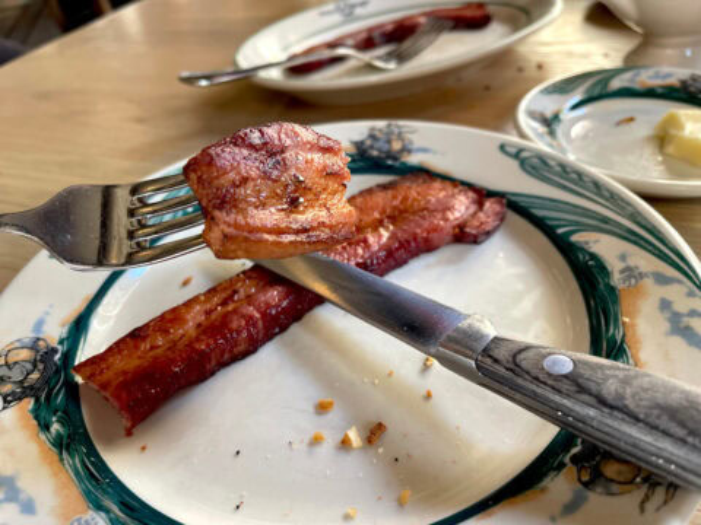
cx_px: 350
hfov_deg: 67.3
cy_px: 262
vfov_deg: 53.1
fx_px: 527
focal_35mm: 26
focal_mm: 5.1
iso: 125
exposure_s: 1/63
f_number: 1.6
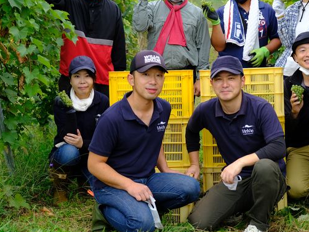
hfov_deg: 27.0
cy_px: 80
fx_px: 643
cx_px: 189
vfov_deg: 20.4
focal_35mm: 72
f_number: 3.6
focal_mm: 31.5
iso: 200
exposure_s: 1/480
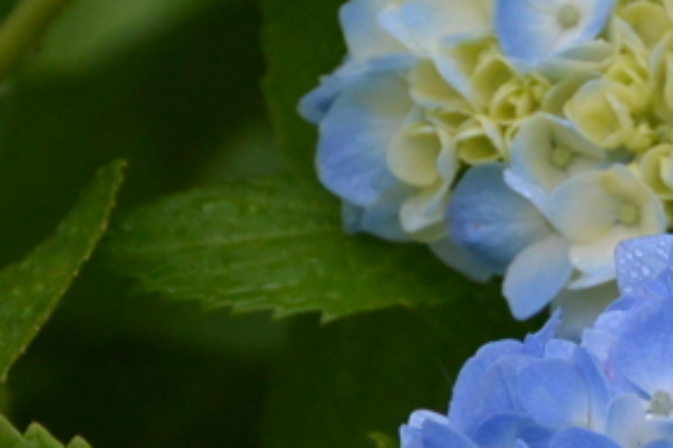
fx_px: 18178
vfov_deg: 1.4
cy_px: 365
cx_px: 810
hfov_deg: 2.1
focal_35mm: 973
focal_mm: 100
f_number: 5.6
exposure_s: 1/320
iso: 200
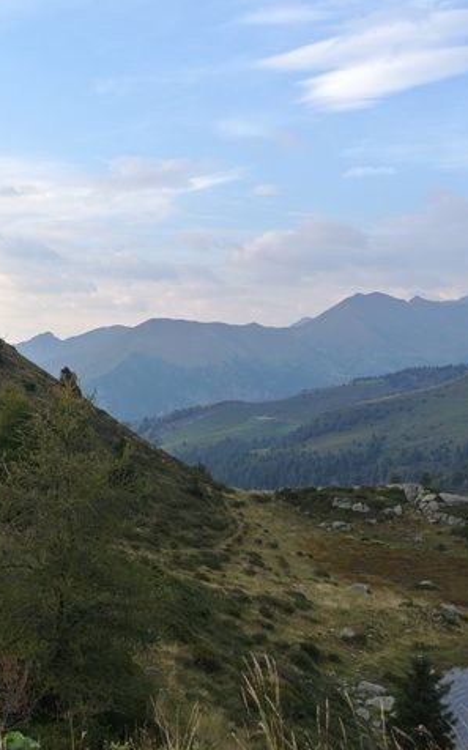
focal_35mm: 42
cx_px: -73
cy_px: 377
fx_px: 858
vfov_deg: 47.2
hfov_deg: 27.4
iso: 100
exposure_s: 1/100
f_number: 5.6
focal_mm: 10
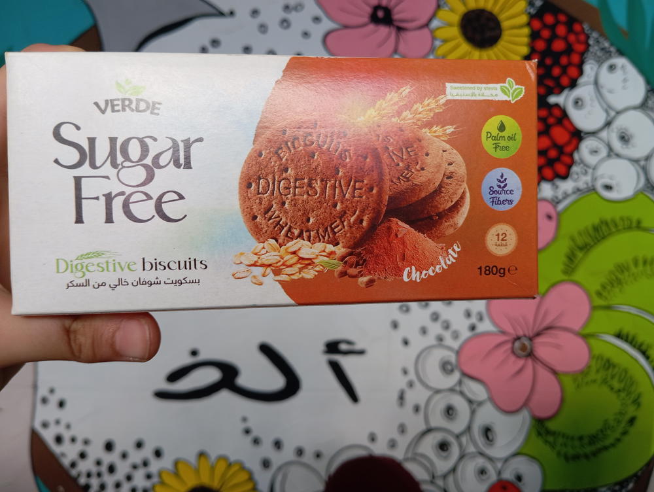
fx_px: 530
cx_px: 327
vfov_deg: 49.8
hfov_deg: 63.4
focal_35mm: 28
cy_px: 246
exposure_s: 1/33.3
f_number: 1.8
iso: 215
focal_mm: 4.22
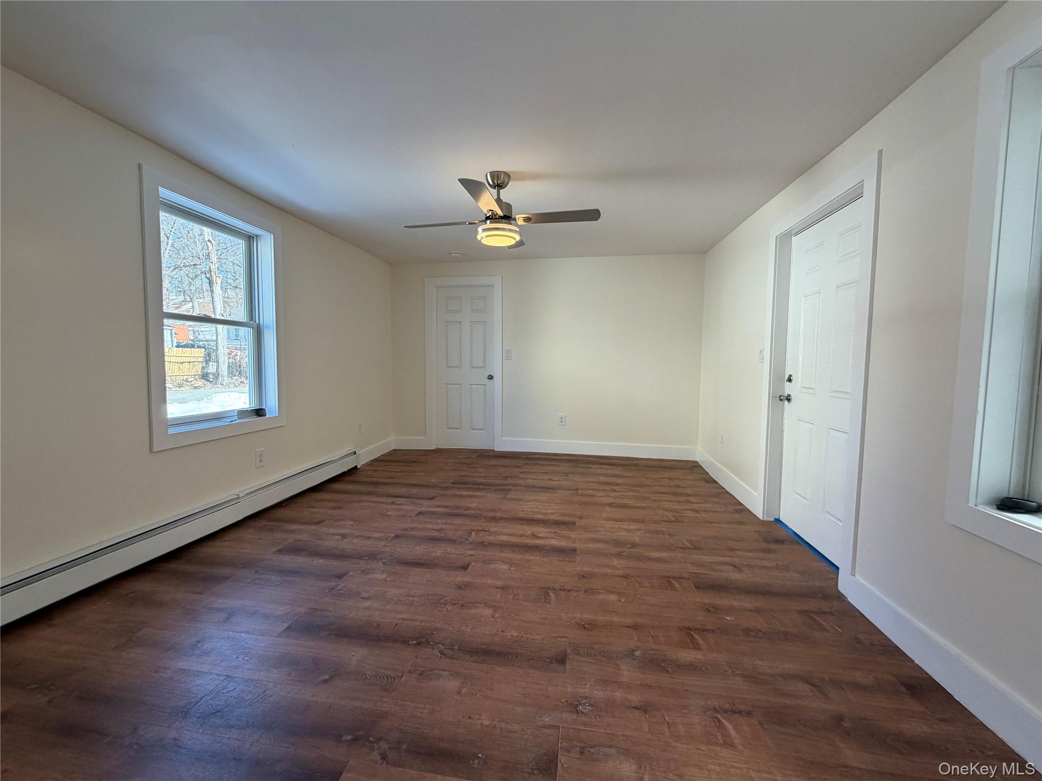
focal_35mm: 14
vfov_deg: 85.7
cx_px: 521
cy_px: 390
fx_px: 421
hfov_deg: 102.1
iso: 125
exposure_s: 1/120
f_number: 2.2
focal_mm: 2.22
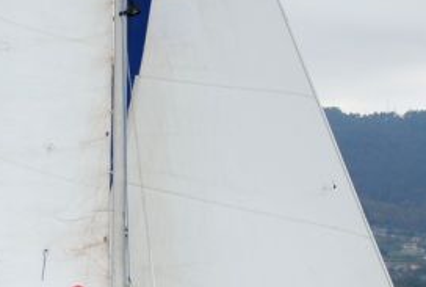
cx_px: 91
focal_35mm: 242
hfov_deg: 8.5
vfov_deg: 5.7
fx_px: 2877
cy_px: 206
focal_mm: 55
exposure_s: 1/200
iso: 100
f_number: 7.1
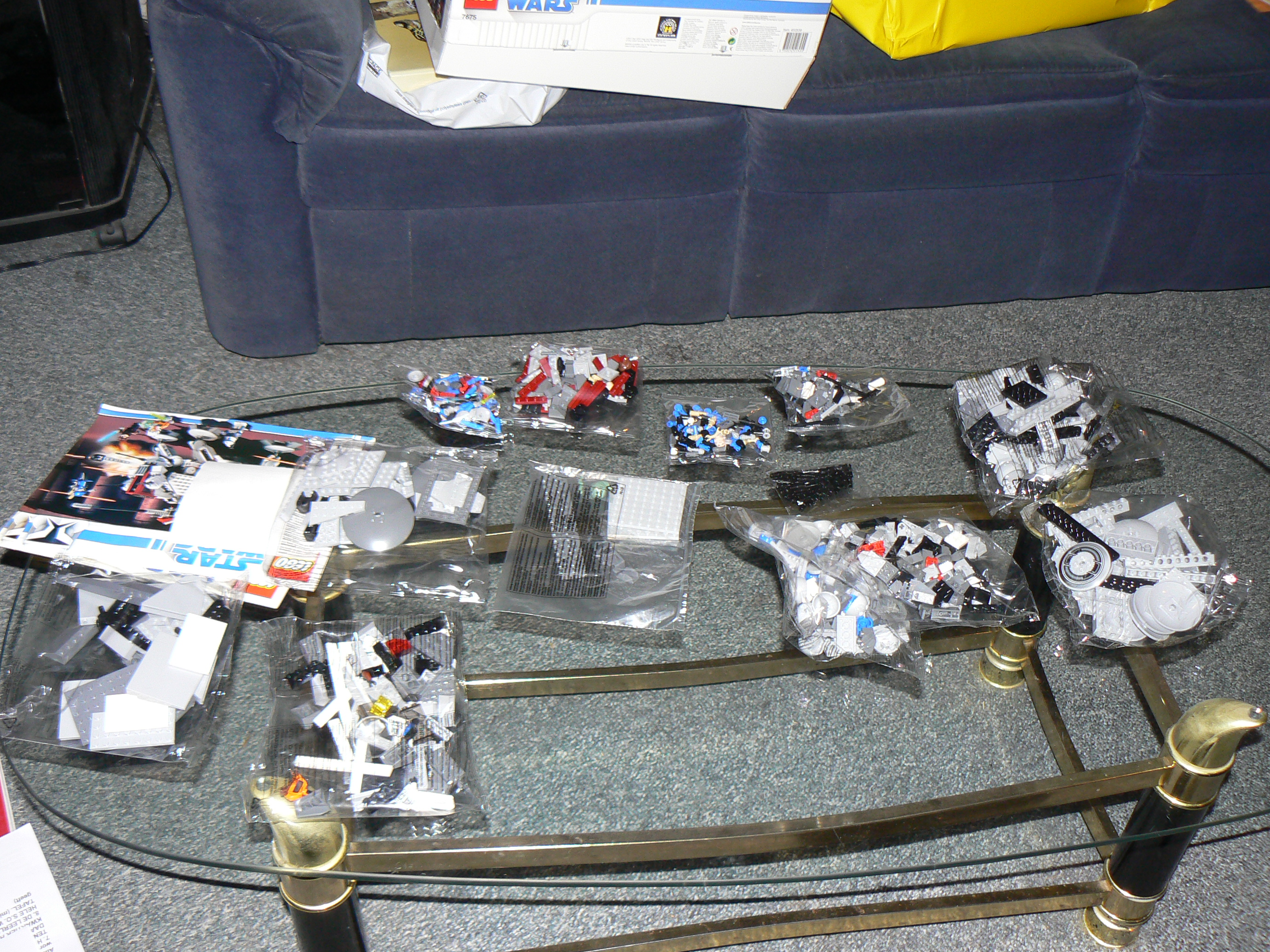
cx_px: 650
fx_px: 1357
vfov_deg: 38.7
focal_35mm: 37
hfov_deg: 50.1
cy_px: 467
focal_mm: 6
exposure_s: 1/30
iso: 100
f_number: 2.8
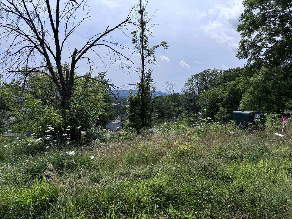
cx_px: 146
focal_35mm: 24
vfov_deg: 56.8
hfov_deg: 71.6
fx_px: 202
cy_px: 110
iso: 80
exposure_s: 1/9009
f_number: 1.78
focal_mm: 6.76
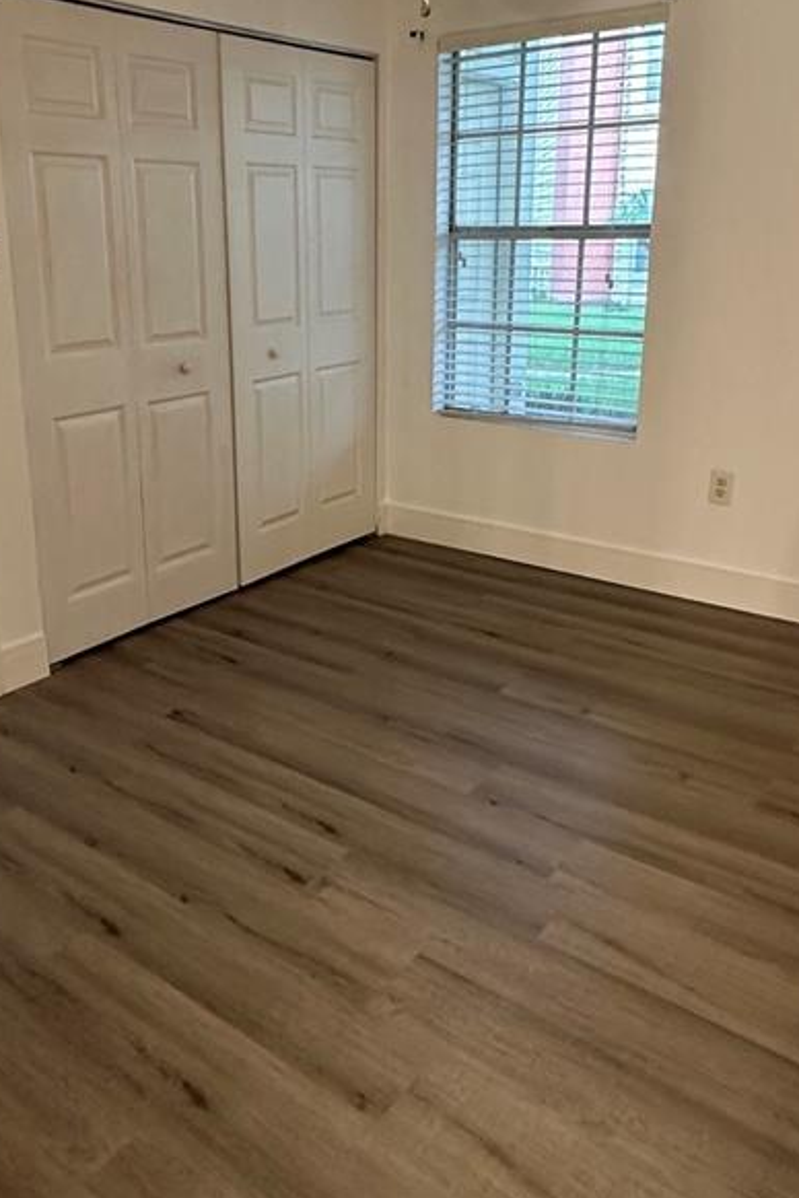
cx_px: 303
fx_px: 999
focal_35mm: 30
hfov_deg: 43.3
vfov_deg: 61.6
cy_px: 498
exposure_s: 1/60
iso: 320
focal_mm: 2.22
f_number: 2.2
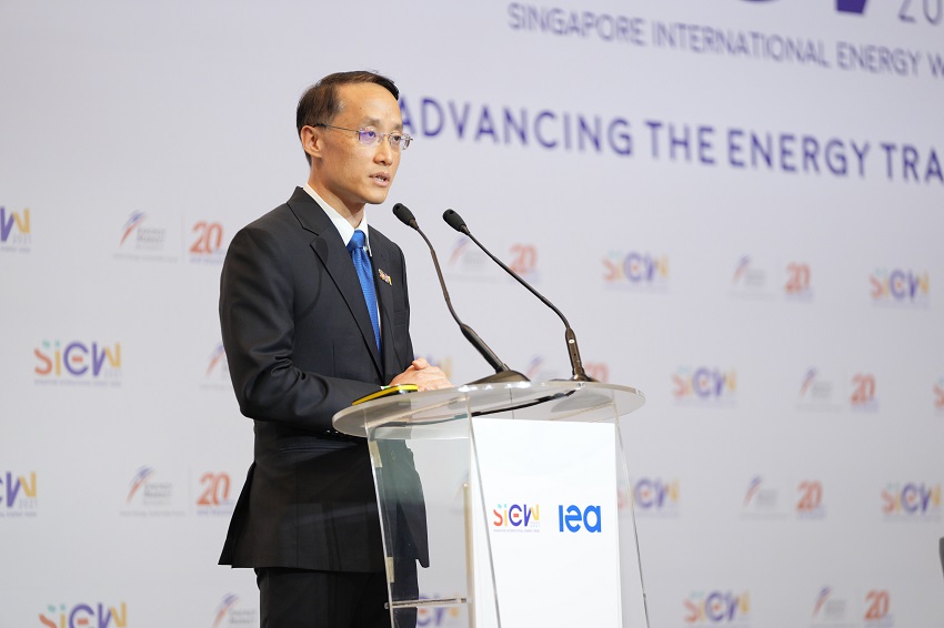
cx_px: 472
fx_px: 4246
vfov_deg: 8.5
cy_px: 314
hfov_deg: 12.7
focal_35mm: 162
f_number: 2.8
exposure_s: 1/160
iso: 1600
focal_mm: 162
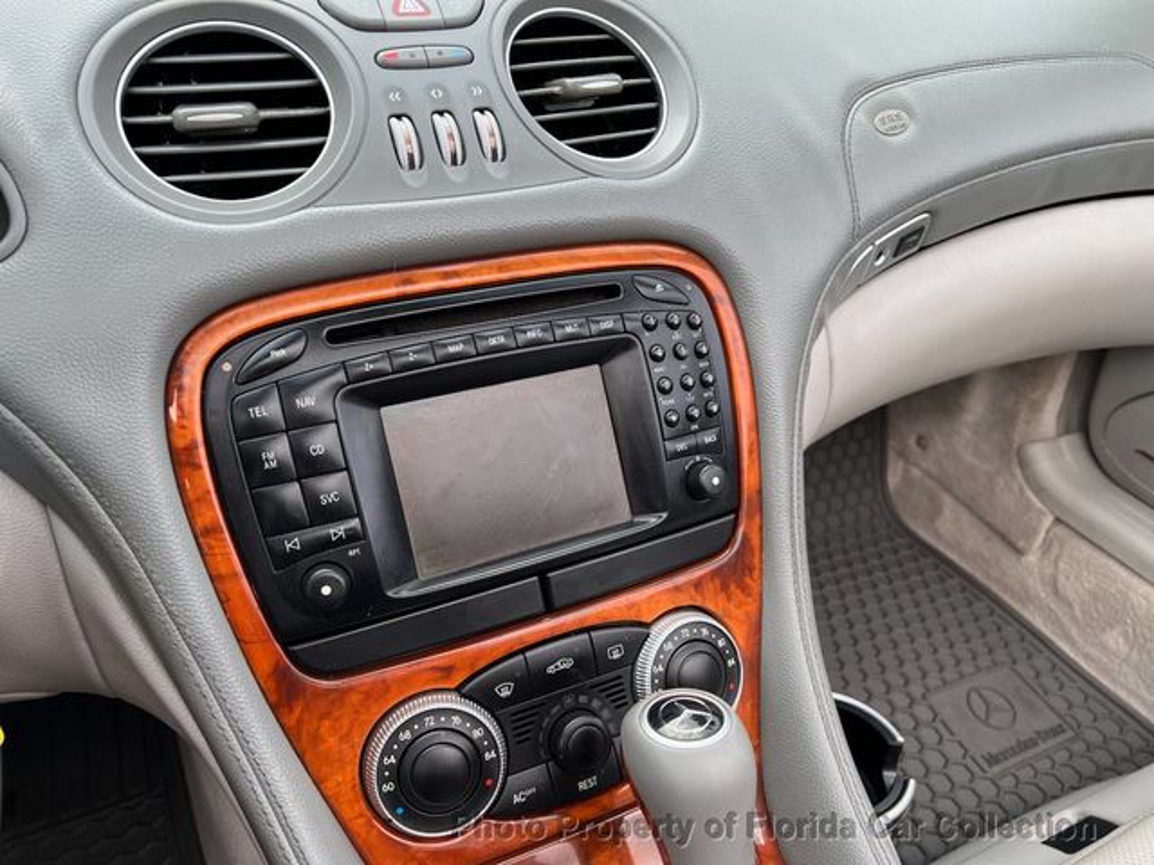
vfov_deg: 53.1
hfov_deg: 67.3
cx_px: 577
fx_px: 867
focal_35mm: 26
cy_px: 432
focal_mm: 5.7
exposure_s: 1/431
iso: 50
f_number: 1.5
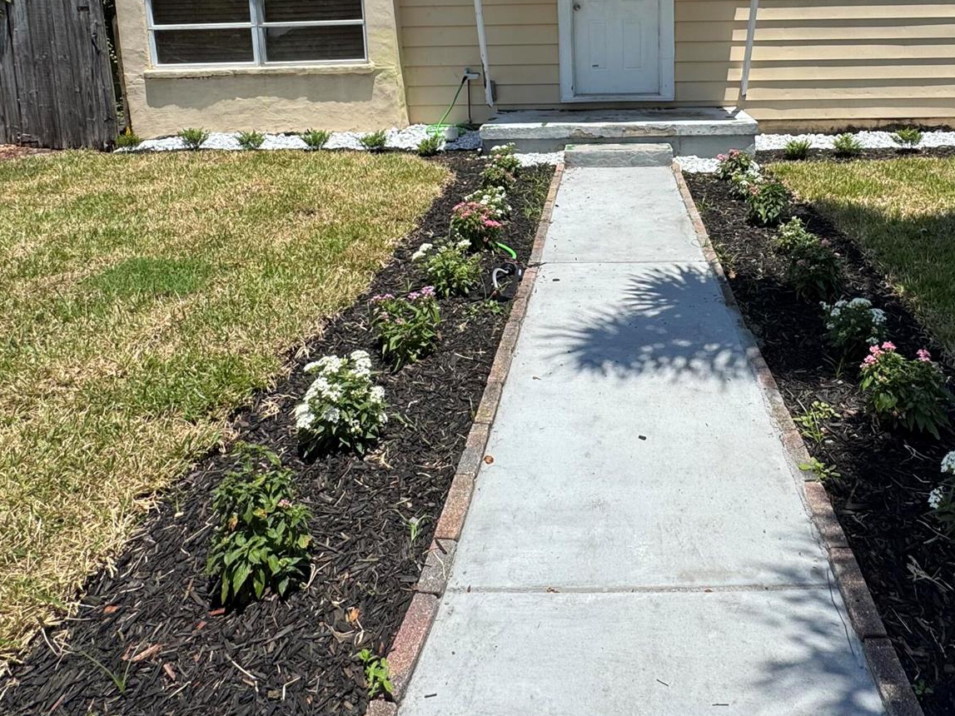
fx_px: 690
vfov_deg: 50.9
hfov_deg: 68.2
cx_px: 605
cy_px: 127
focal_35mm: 25
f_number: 2.2
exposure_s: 1/2083
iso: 40
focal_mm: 2.22
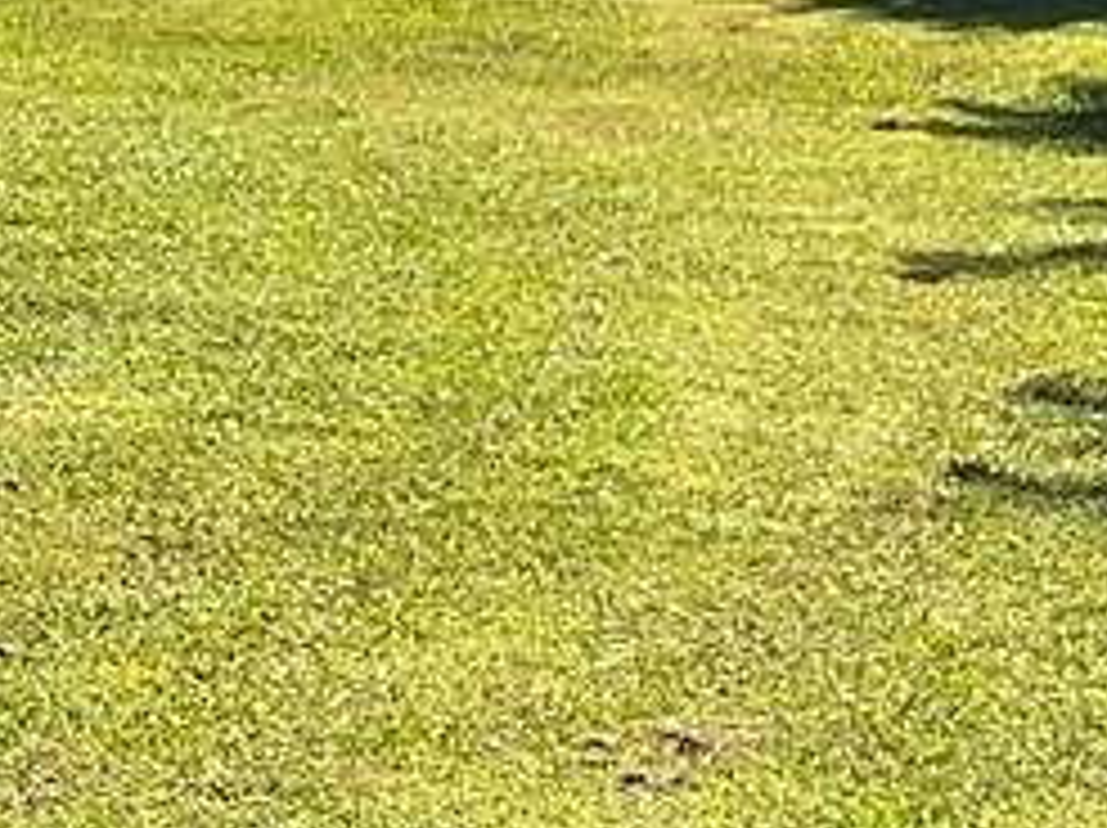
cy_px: 310
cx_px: -387
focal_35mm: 189
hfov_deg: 10.2
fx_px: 6038
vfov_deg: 7.8
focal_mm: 3
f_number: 1.8
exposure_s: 1/1195
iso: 16
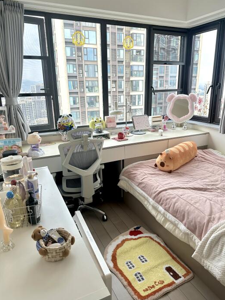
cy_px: 147
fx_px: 217
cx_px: 116
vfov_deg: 69.4
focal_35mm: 25
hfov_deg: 54.9
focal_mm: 6.86
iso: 100
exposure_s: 1/199
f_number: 1.78
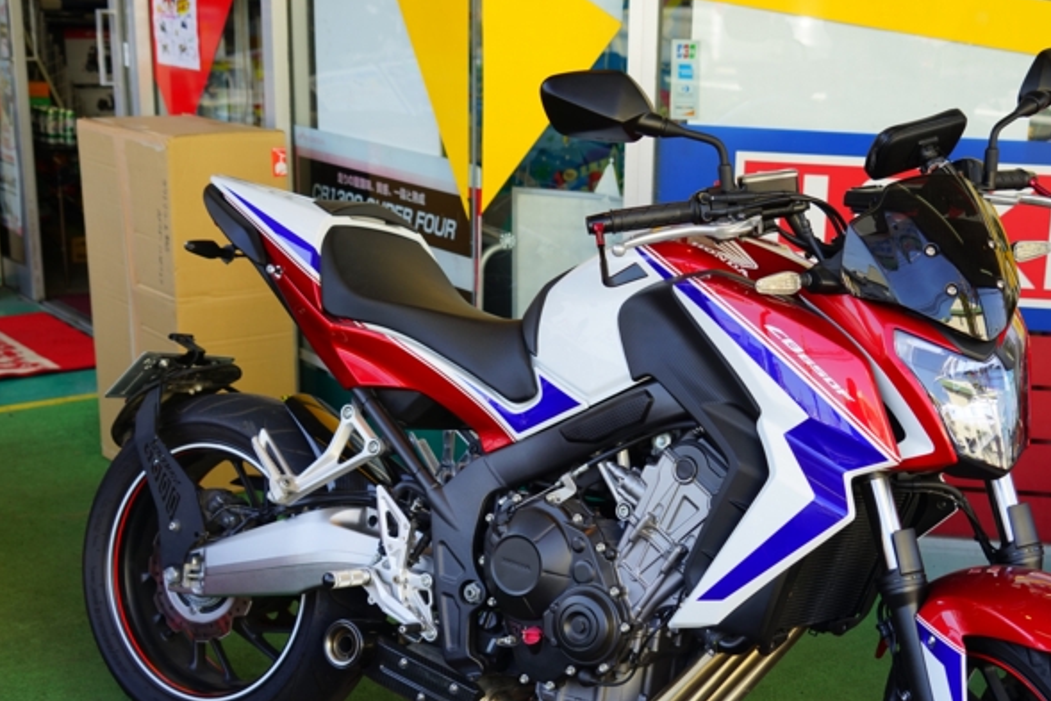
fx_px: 1548
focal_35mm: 53
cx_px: 689
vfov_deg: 25.4
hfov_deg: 37.2
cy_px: 471
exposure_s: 1/60
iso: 100
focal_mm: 39
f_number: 4.5
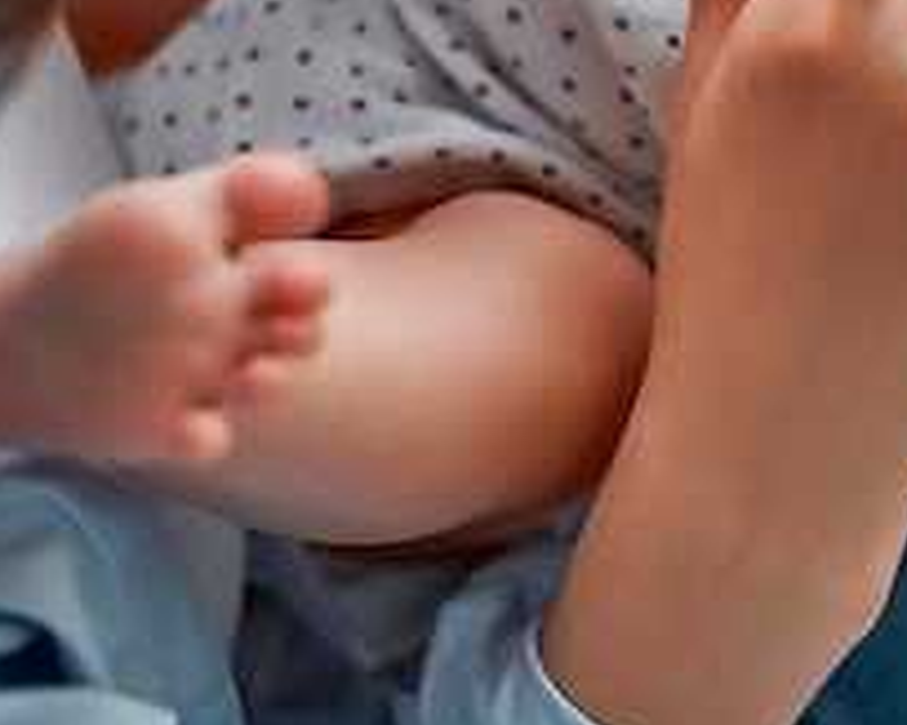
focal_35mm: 129
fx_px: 3461
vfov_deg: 11.6
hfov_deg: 14.8
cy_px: -207
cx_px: 827
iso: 500
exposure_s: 1/1250
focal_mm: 35
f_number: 1.8
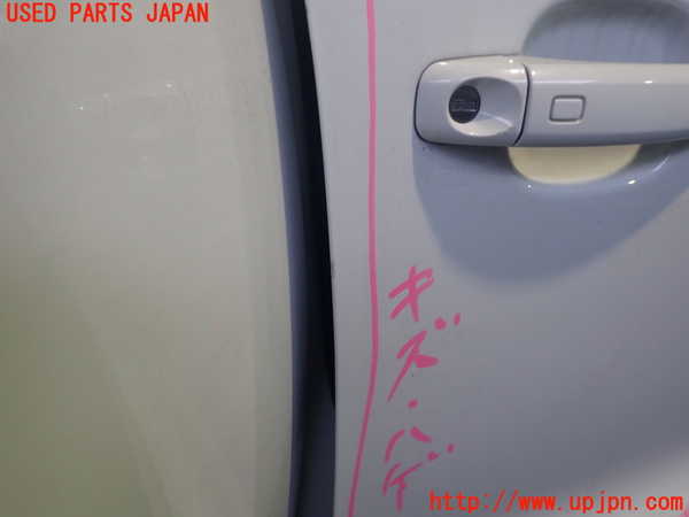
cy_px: 258
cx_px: 344
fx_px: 597
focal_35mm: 30
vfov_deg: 46.8
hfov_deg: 60.0
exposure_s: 1/40
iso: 200
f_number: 2.3
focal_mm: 5.4
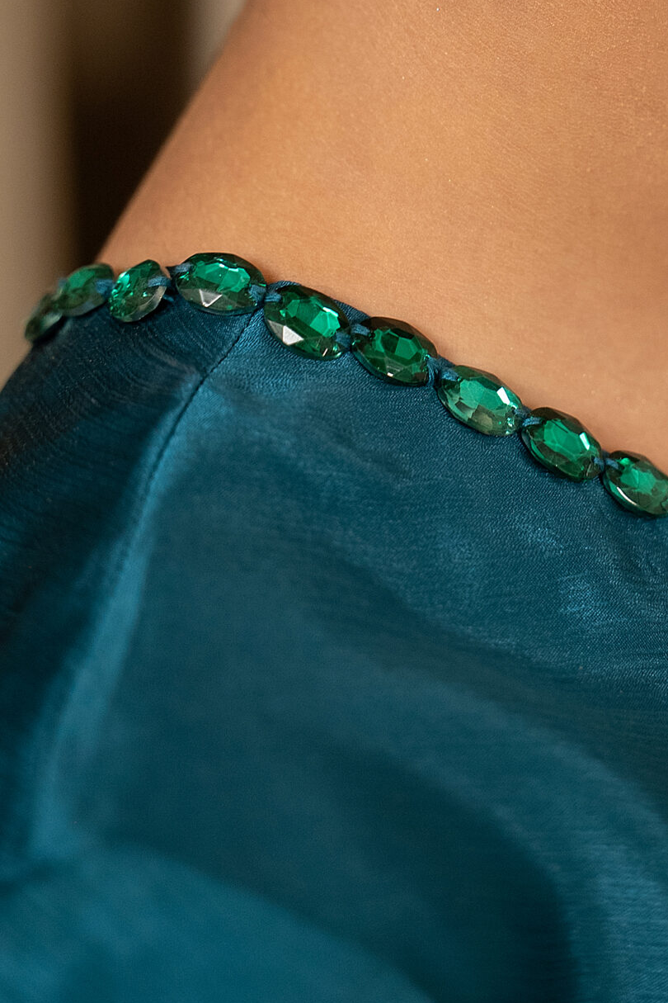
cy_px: 234
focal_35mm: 97
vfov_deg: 20.8
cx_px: 567
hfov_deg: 14.0
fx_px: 2705
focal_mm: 46.1
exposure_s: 1/100
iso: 1000
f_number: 2.8
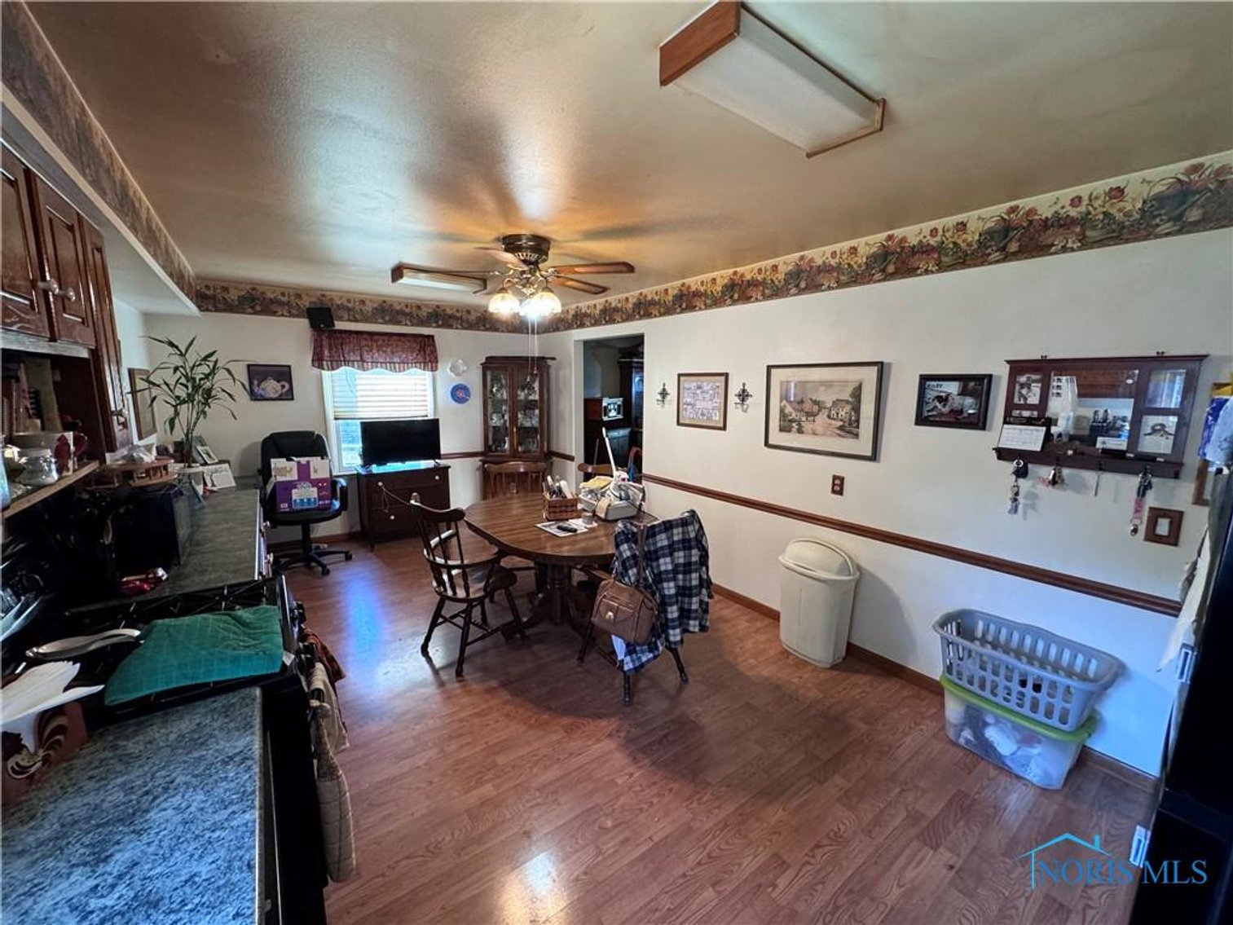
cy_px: 462
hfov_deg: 102.1
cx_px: 616
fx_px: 499
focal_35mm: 14
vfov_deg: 85.7
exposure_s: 1/60
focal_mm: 2.22
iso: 320
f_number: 2.2
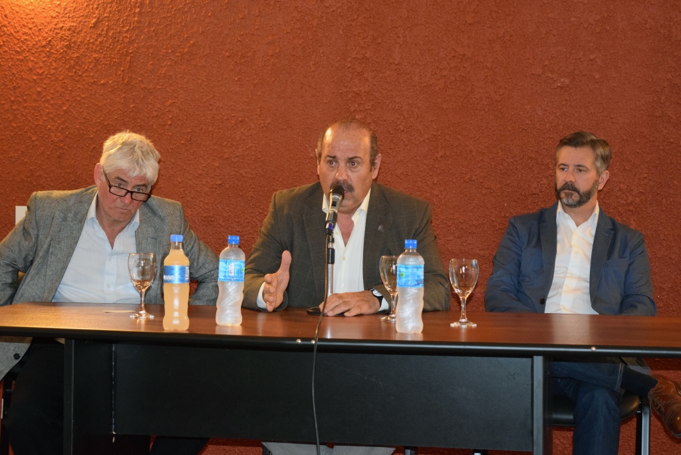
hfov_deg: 26.0
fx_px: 1476
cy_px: 228
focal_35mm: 78
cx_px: 340
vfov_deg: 17.5
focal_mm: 52
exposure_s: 1/60
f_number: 5.6
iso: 3200
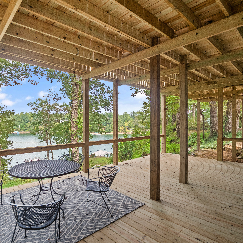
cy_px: 122
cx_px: 92
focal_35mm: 19
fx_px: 151
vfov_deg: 77.7
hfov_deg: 76.4
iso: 400
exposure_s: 1/160
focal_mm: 8
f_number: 4
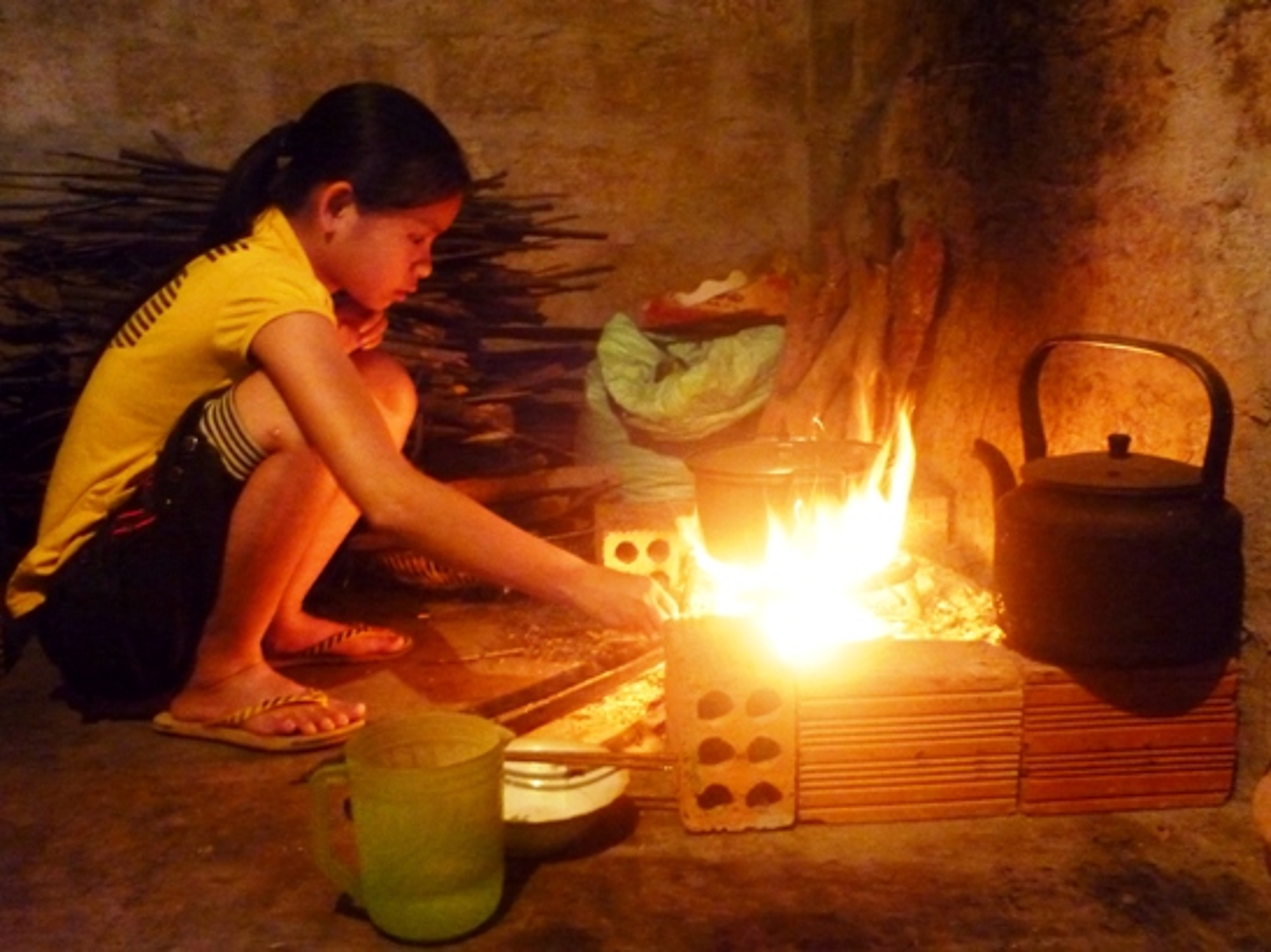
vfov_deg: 42.9
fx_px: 1211
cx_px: 636
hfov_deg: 55.4
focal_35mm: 33
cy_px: 476
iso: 800
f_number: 2.8
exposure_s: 1/8
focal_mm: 5.5
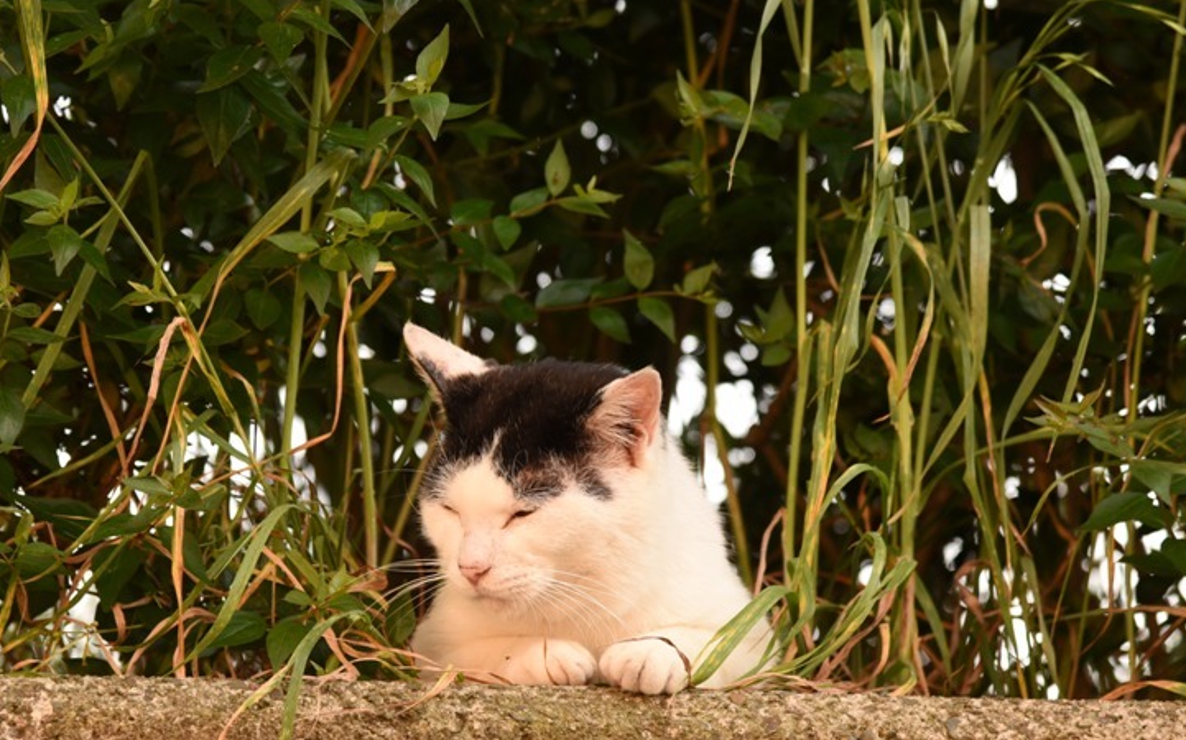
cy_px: 442
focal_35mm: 152
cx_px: 500
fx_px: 4911
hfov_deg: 13.8
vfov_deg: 8.6
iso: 720
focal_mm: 105
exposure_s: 1/500
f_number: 5
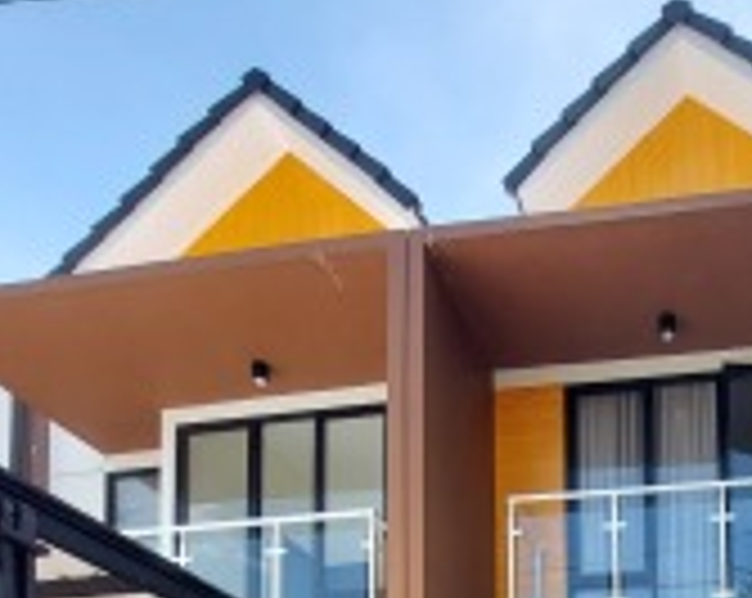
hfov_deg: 46.0
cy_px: 877
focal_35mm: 35
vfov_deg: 28.7
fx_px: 778
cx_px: 696
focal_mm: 1.74
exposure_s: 1/829
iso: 50
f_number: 2.2
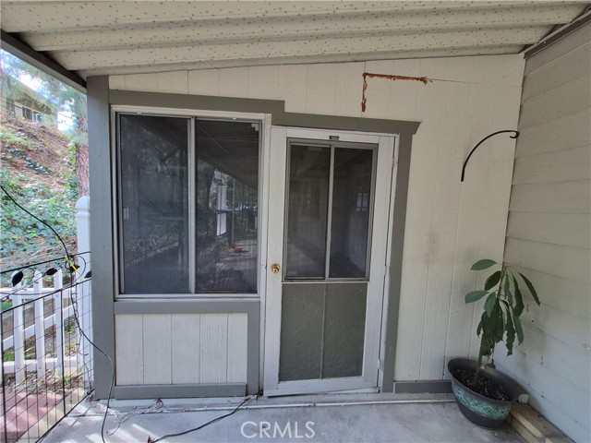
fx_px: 222
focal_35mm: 13
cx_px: 296
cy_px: 222
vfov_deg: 89.9
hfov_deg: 106.2
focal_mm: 1.74
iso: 100
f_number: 2.2
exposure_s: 1/60
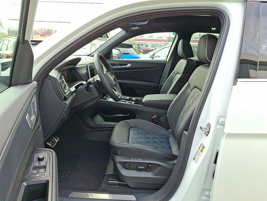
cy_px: 100
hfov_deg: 69.4
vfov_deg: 54.9
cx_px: 134
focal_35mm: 25
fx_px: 193
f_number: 1.8
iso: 25
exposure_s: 1/139
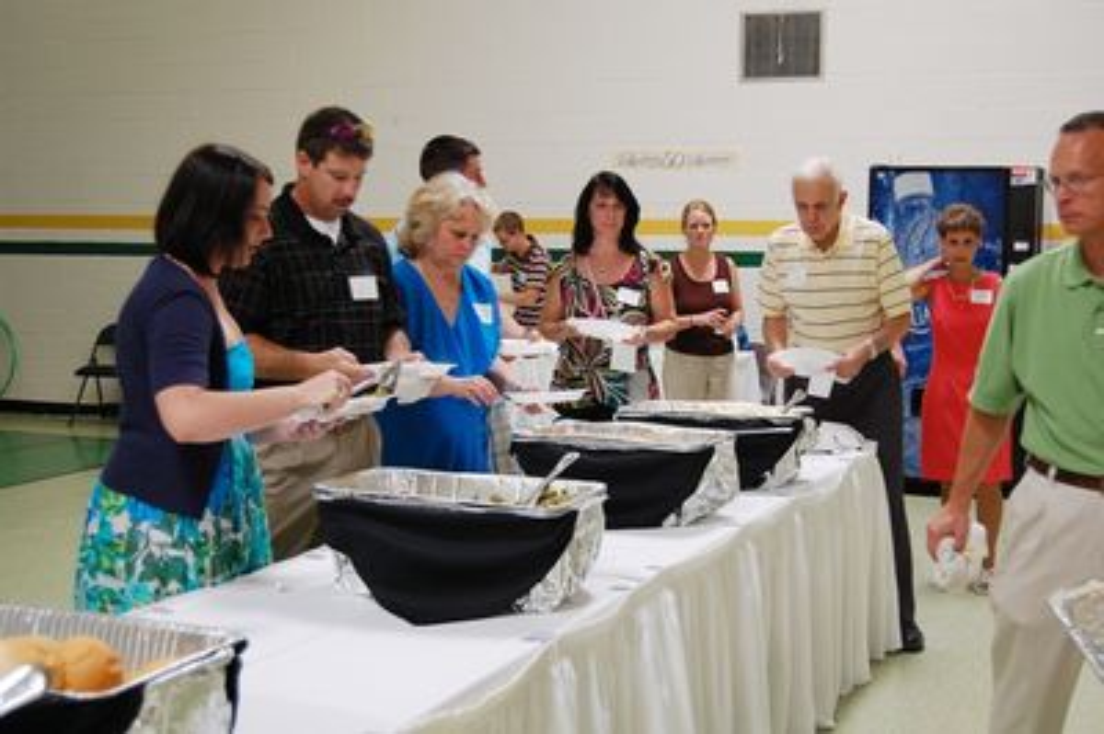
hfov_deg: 37.9
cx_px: 552
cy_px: 367
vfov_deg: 25.7
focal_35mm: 52
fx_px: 1609
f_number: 4.8
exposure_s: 1/100
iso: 800
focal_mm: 35
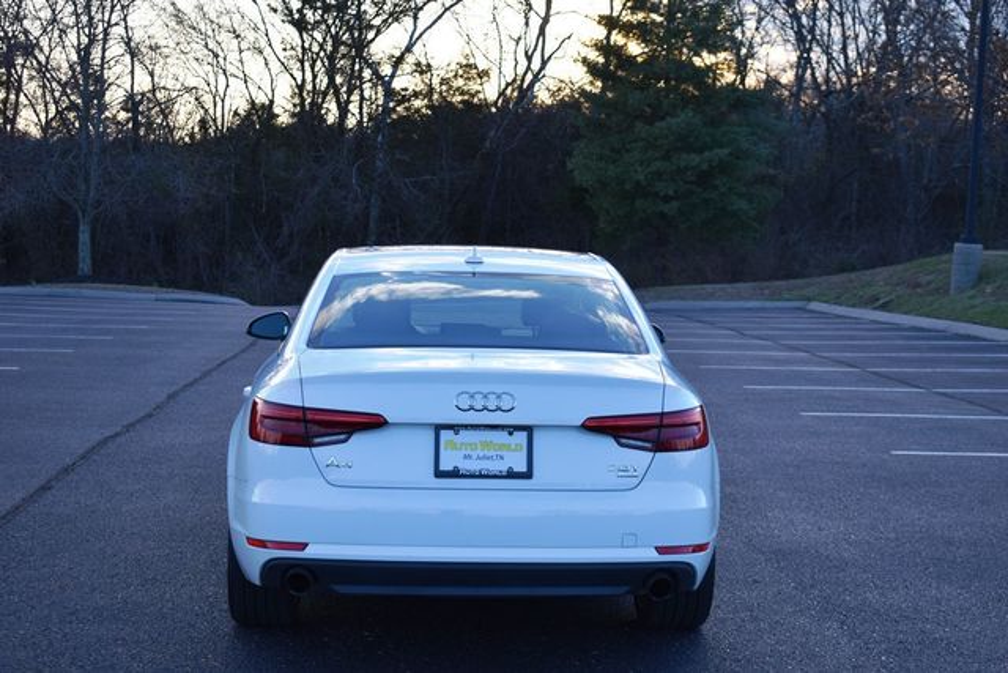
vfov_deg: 22.6
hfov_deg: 33.4
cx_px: 504
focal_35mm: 60
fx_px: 1680
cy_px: 336
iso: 200
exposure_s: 1/250
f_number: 5.6
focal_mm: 40
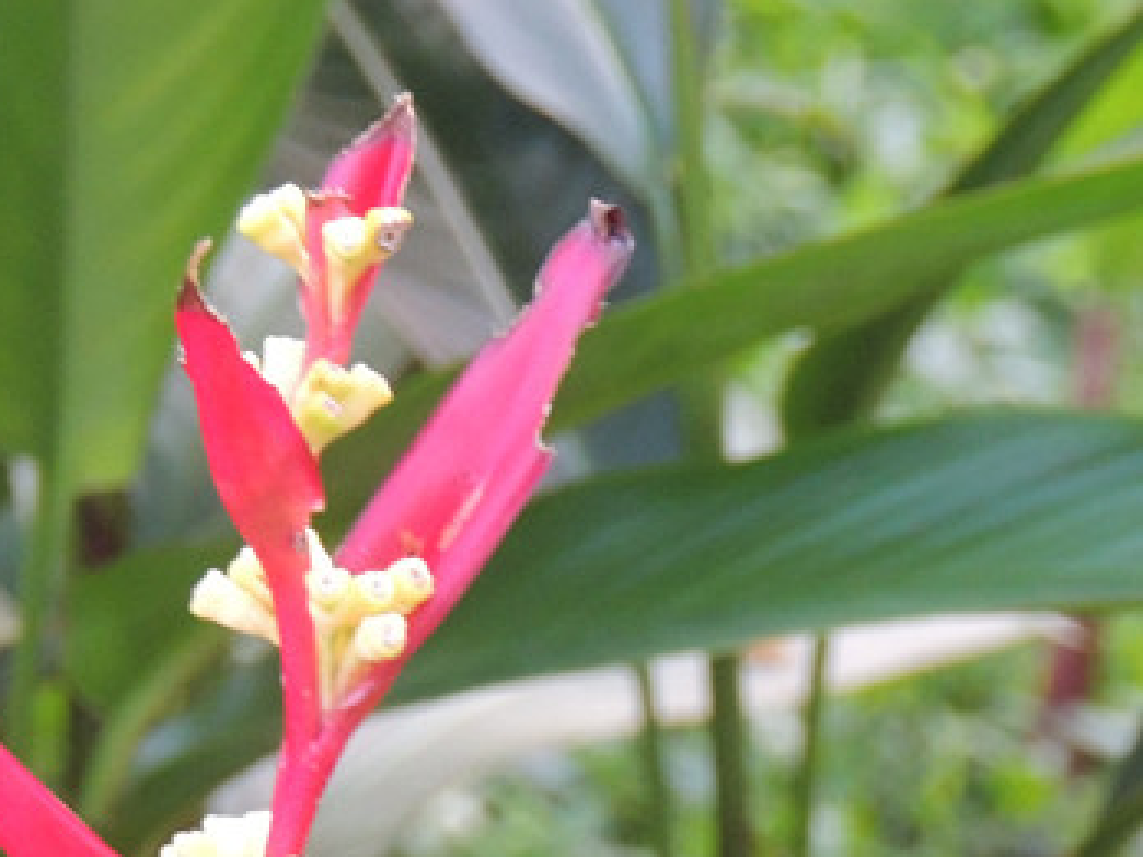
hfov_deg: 2.9
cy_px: 614
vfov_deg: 2.2
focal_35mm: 690
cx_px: 558
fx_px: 22783
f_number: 4.8
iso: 800
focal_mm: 53.5
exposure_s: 1/15
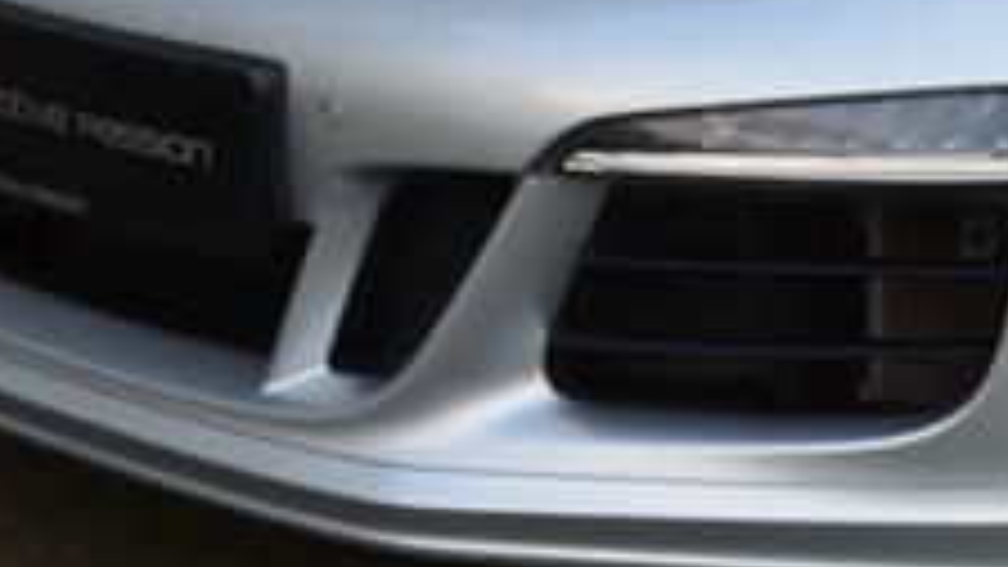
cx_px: 1386
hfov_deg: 13.2
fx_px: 4164
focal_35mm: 156
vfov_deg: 7.6
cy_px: -292
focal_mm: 29
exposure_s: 1/25
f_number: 9
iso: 400
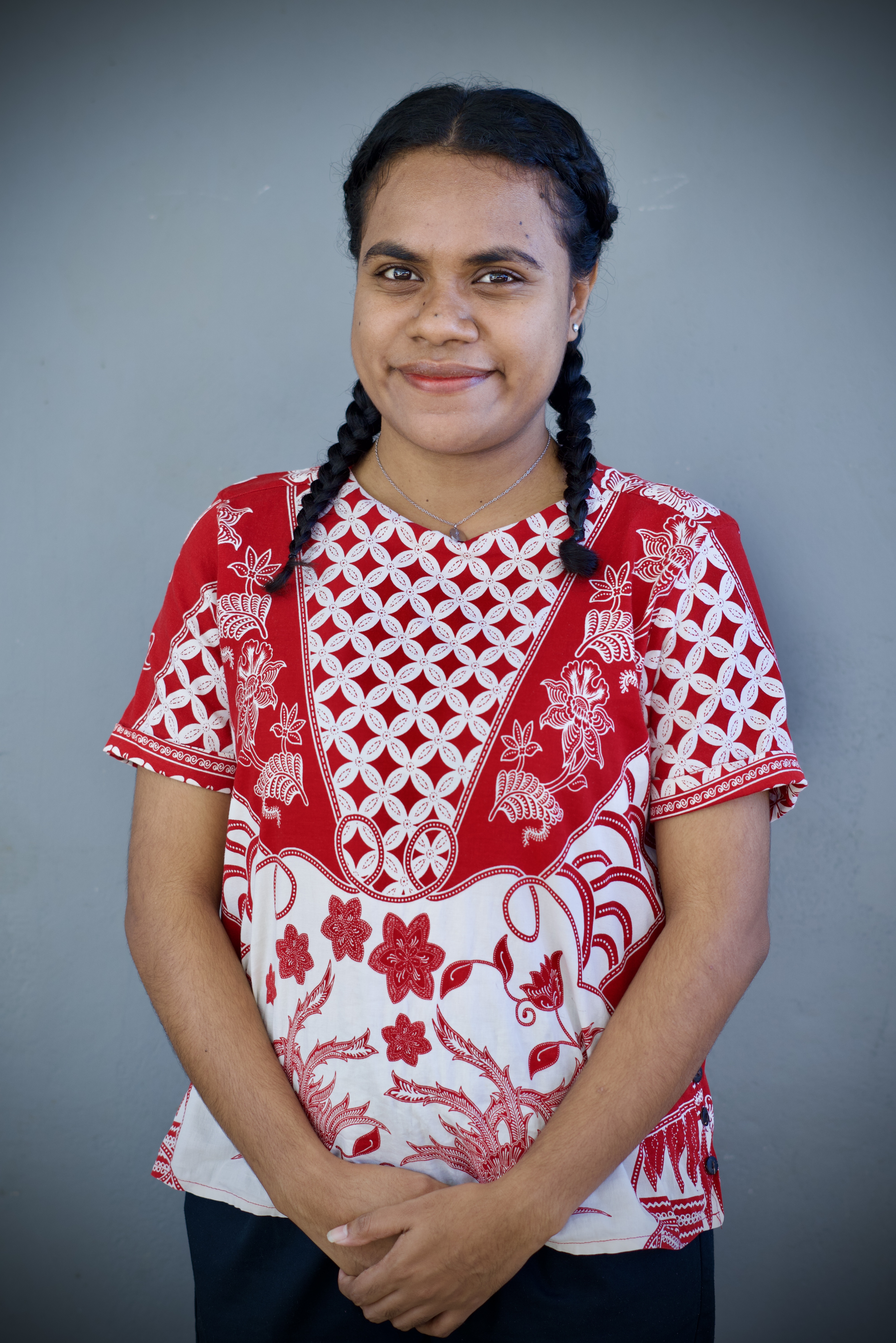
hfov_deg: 18.2
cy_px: 672
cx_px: 448
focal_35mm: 75
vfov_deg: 27.0
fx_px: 2800
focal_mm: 50
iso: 125
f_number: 2.8
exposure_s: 1/125
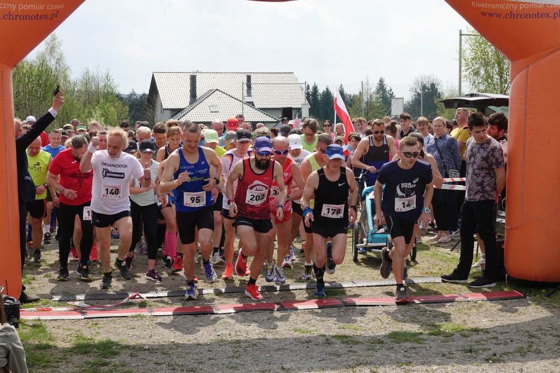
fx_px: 1089
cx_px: 280
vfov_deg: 19.5
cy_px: 186
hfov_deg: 28.8
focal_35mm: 70
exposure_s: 1/1000
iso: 160
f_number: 4.5
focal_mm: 25.61
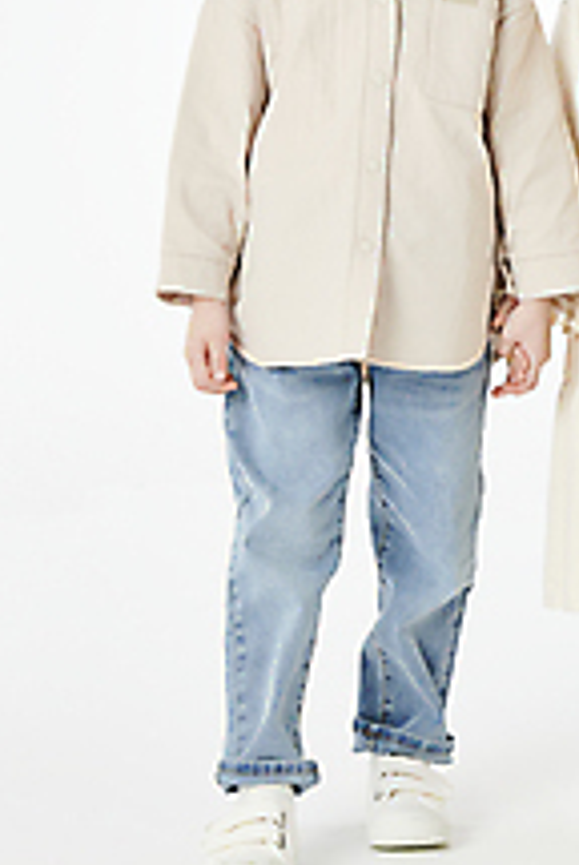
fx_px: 3126
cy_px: 137
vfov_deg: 15.6
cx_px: 521
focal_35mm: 130
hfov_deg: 10.5
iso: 160
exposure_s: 1/125
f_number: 8
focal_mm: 70
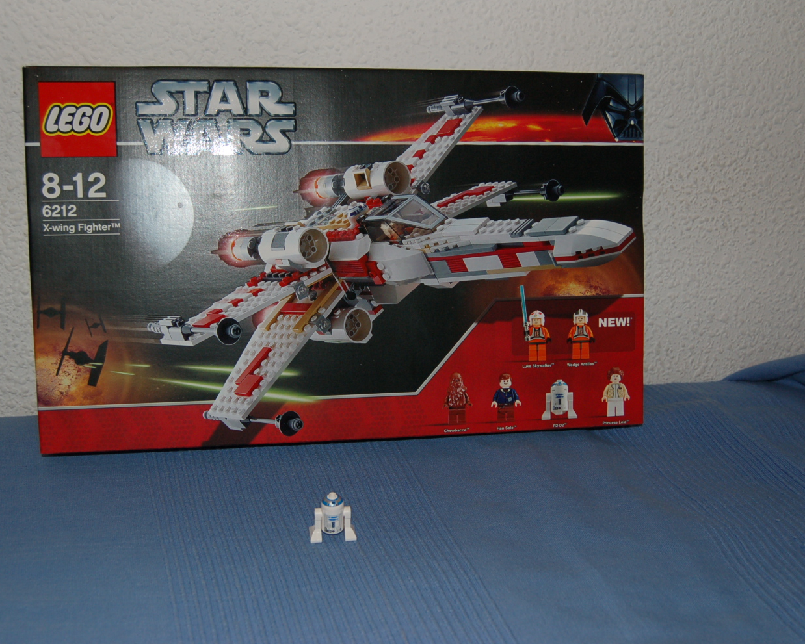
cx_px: 396
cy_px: 322
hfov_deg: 44.8
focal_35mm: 41
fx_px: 977
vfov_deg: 36.5
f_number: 4
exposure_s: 1/60
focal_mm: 24
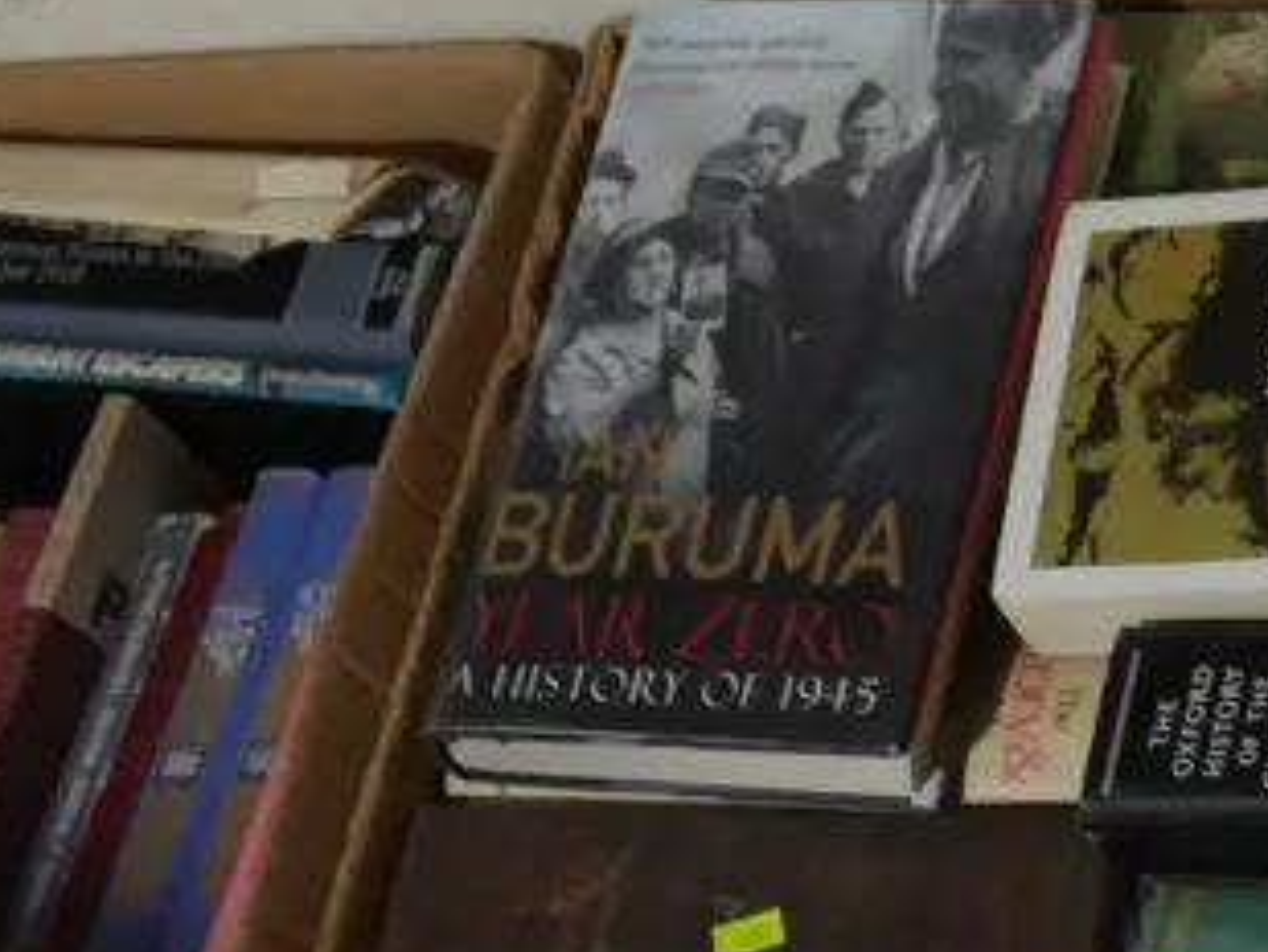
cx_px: 1420
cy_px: 876
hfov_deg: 13.9
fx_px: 5094
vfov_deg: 10.6
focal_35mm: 139
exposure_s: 1/60
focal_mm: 21
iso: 640
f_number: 4.6
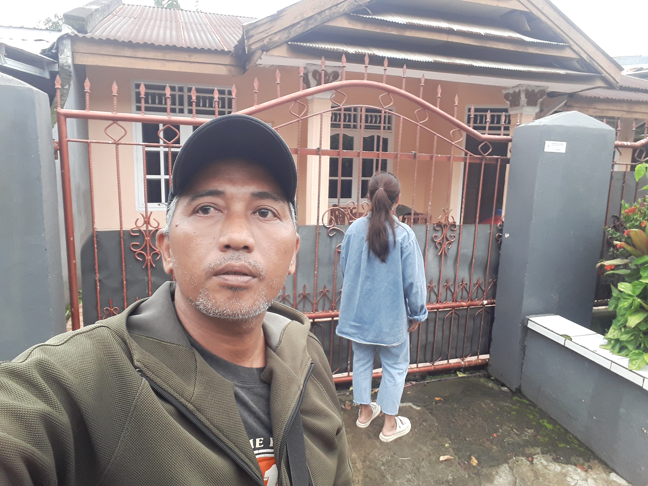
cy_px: 243
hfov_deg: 71.6
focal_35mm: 24
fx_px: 449
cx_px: 324
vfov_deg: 56.8
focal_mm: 2.53
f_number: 1.9
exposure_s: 1/100
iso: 50
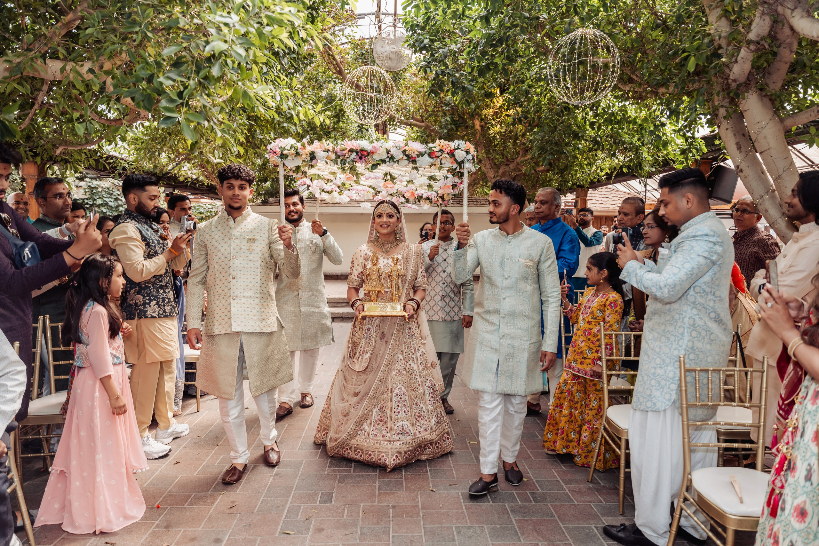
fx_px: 546
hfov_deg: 73.7
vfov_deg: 53.1
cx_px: 410
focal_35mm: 24
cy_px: 273
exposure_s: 1/250
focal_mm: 24
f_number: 2.8
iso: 320
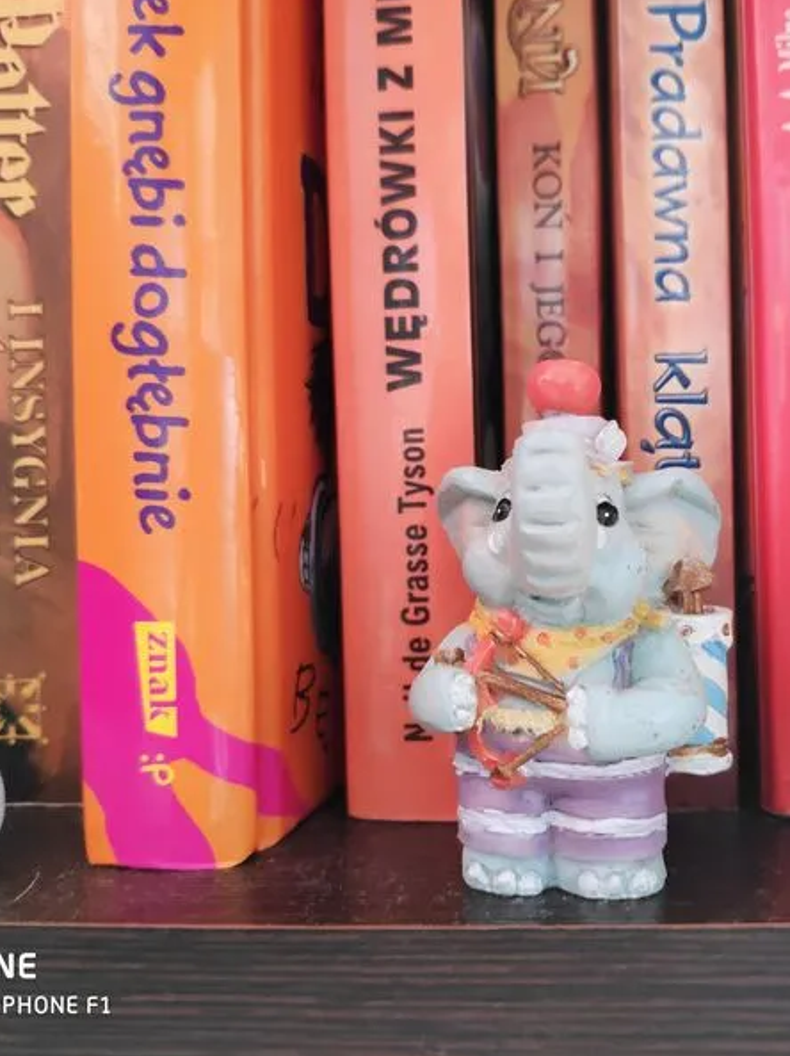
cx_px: 498
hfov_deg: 50.7
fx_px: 822
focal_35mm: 27
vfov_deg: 65.4
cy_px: 527
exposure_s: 1/33
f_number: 1.9
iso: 441
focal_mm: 3.94
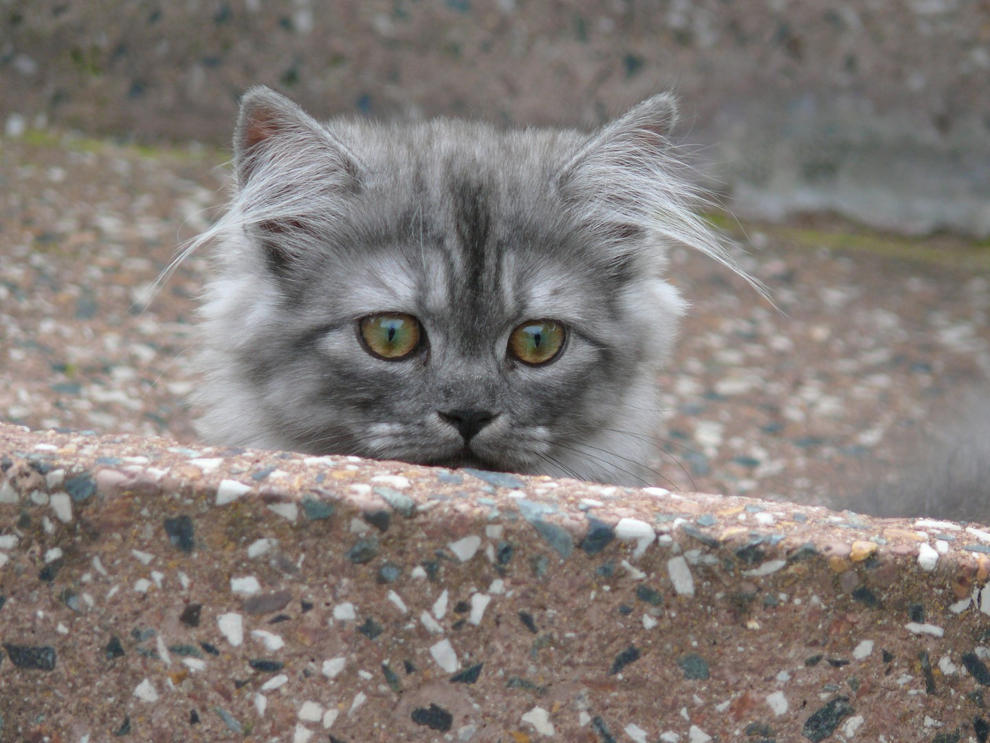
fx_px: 11268
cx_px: 495
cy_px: 372
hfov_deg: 5.0
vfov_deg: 3.8
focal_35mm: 394
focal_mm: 74.6
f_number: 3.6
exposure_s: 1/100
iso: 100
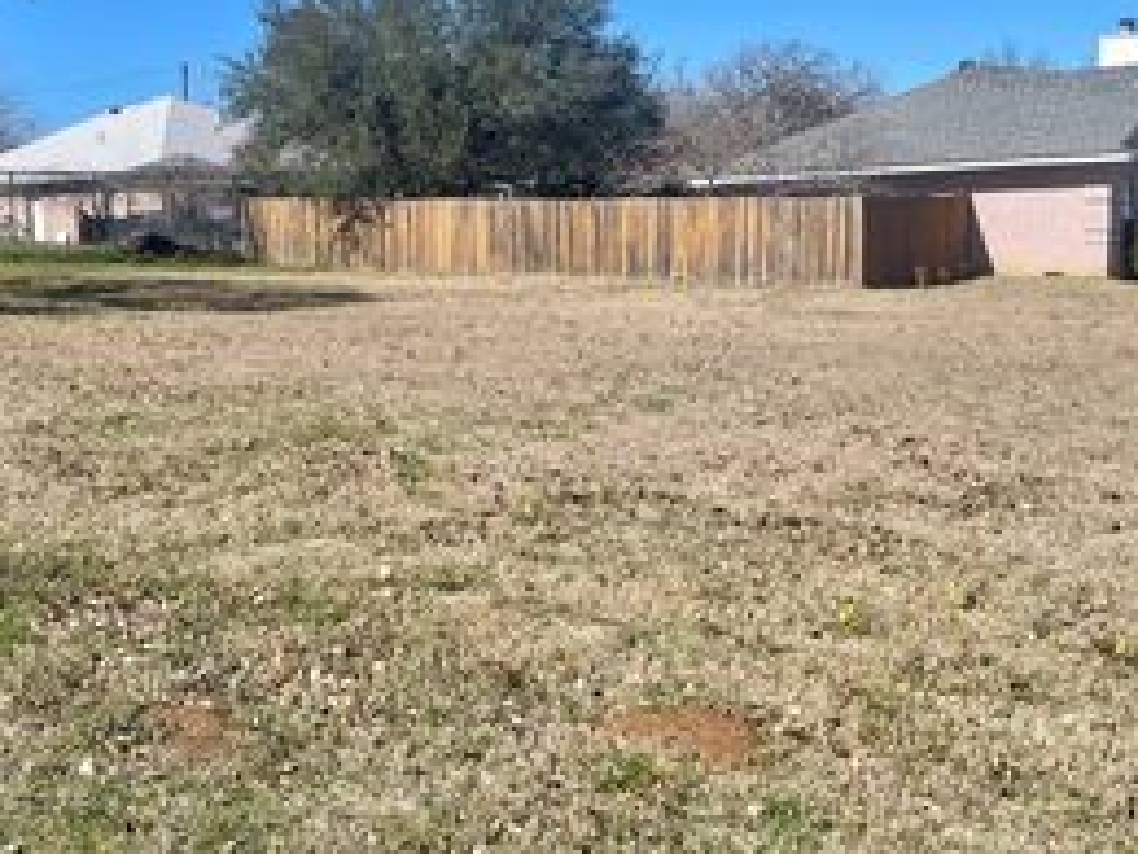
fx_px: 1644
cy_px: 423
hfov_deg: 37.5
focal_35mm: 50
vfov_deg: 29.1
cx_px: 324
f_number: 1.6
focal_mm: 4.2
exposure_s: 1/3401
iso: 32
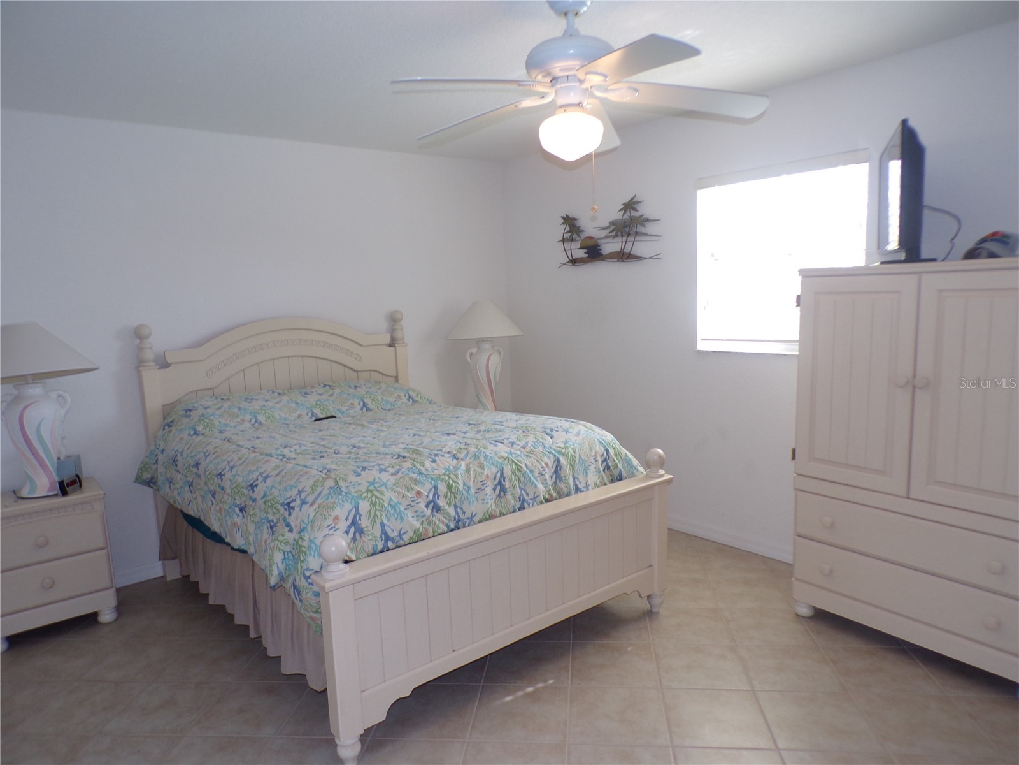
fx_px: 706
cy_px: 382
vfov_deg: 56.8
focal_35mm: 24
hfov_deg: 71.6
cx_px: 510
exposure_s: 1/50
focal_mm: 4.3
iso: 100
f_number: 3
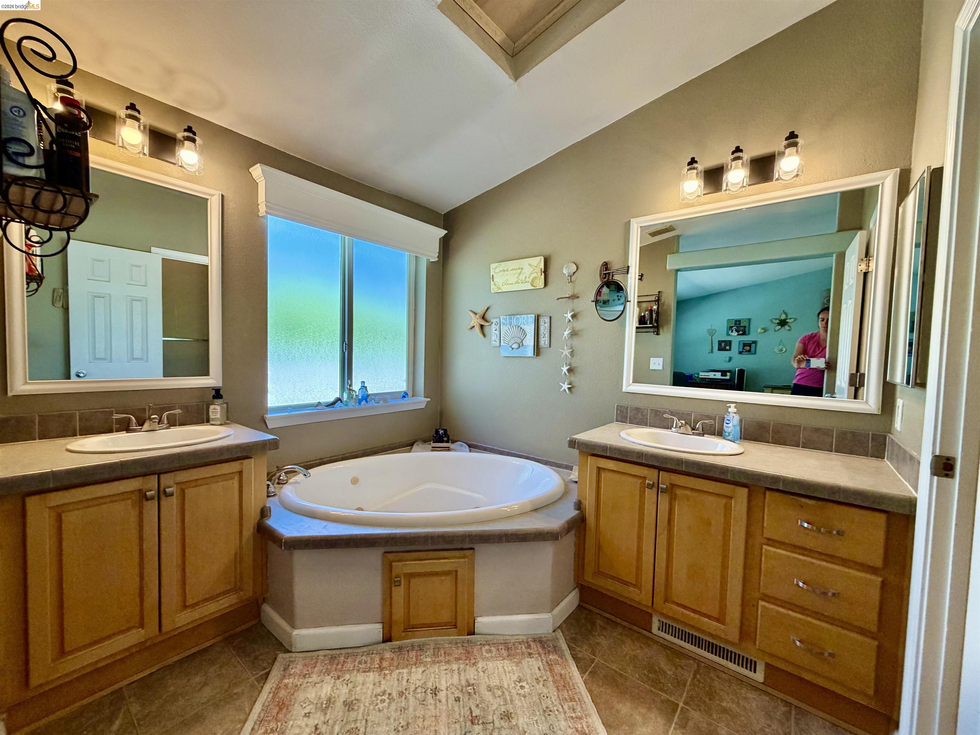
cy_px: 368
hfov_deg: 102.1
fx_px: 396
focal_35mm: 14
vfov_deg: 85.7
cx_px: 490
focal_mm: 2.22
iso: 250
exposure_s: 1/120
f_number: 2.2
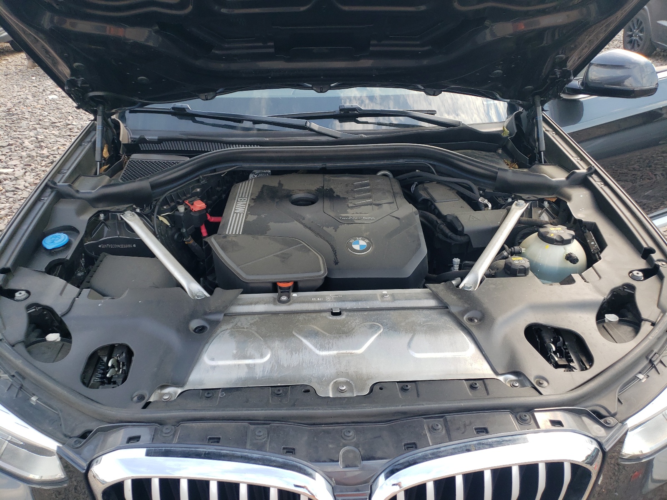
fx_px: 501
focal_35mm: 26
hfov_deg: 67.3
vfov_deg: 53.1
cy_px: 250
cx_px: 334
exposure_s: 1/476
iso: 50
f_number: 1.5
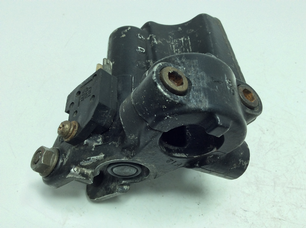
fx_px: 282
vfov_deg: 44.1
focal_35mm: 32
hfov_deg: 56.9
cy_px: 114
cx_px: 153
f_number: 2.4
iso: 32
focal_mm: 3.3
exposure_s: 1/238
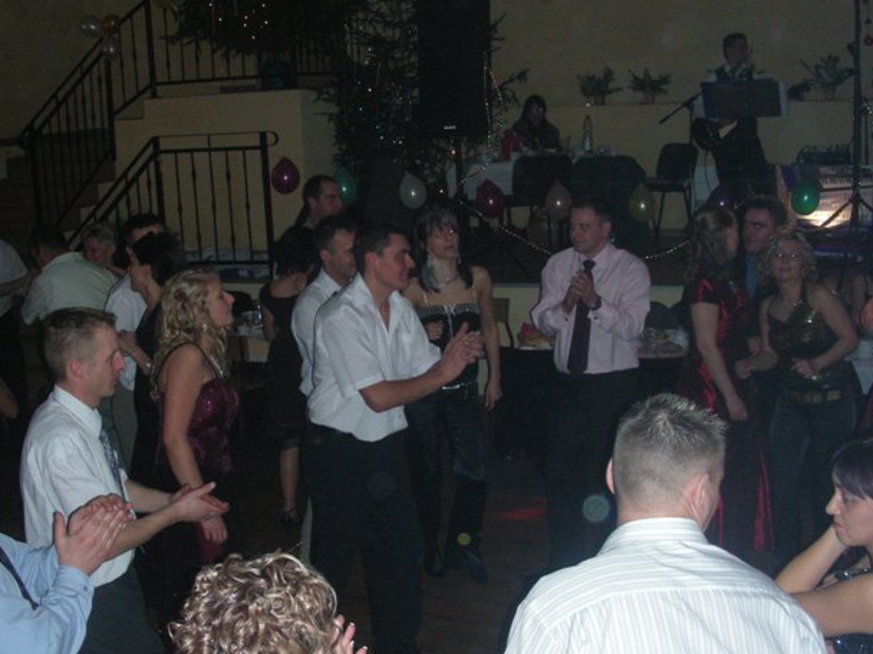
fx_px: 1261
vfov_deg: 29.1
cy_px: 374
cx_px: 389
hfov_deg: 38.1
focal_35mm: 50
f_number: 3.5
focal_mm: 6.3
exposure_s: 1/60
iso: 215
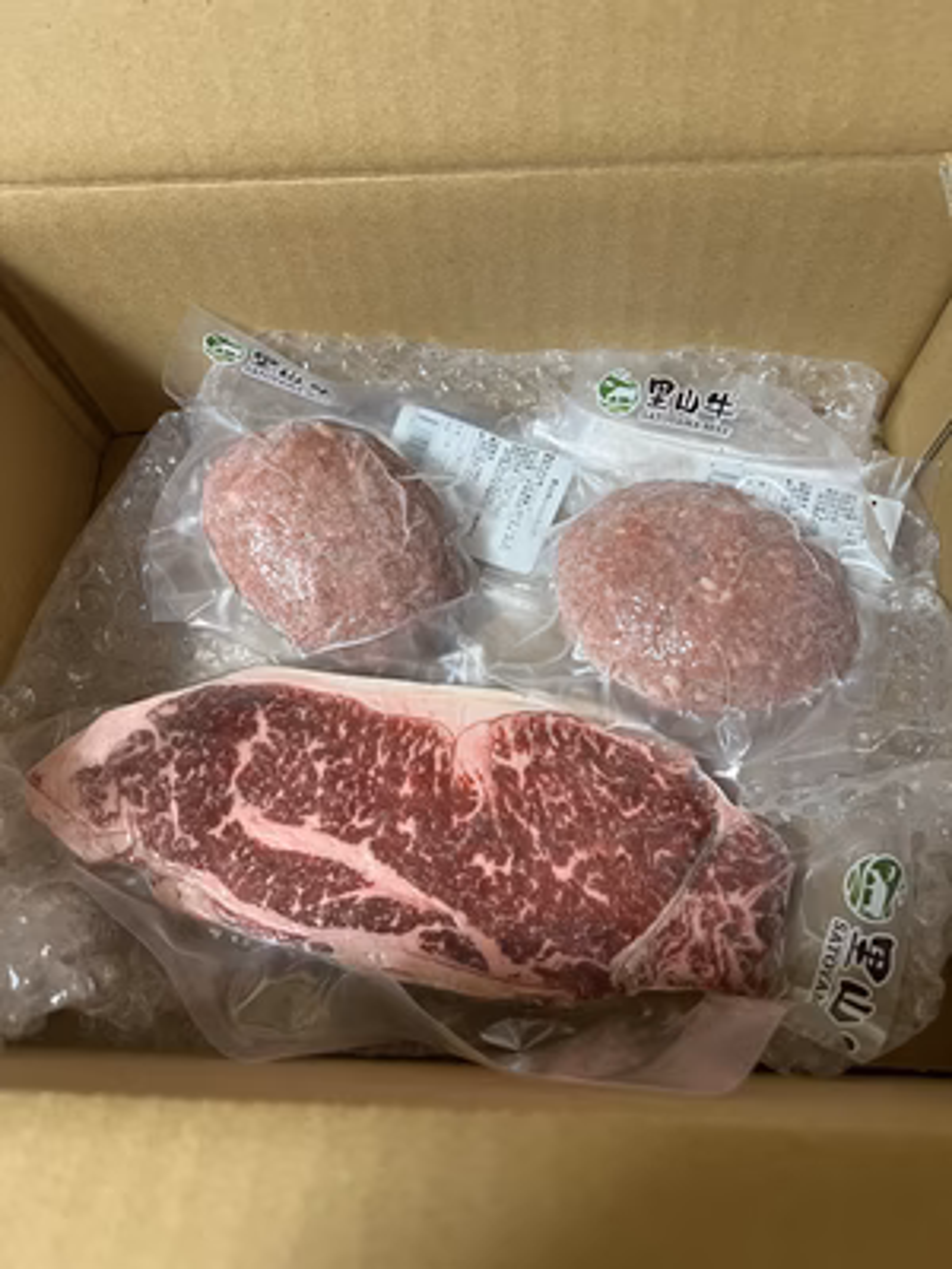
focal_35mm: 26
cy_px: 634
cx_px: 476
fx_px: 953
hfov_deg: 53.1
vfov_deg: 67.3
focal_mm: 5.7
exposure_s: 1/60
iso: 160
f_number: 1.5
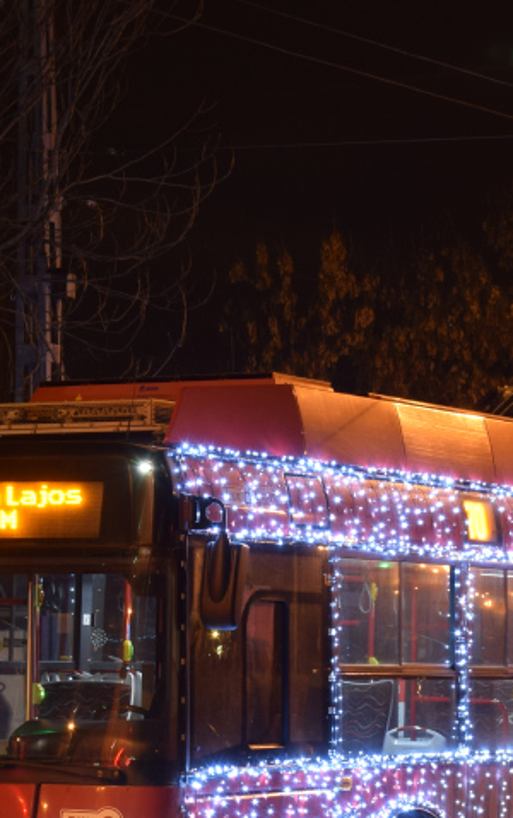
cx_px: 308
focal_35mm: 141
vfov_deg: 14.8
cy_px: 482
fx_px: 3149
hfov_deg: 9.3
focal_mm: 34
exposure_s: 1.3
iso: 200
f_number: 6.3
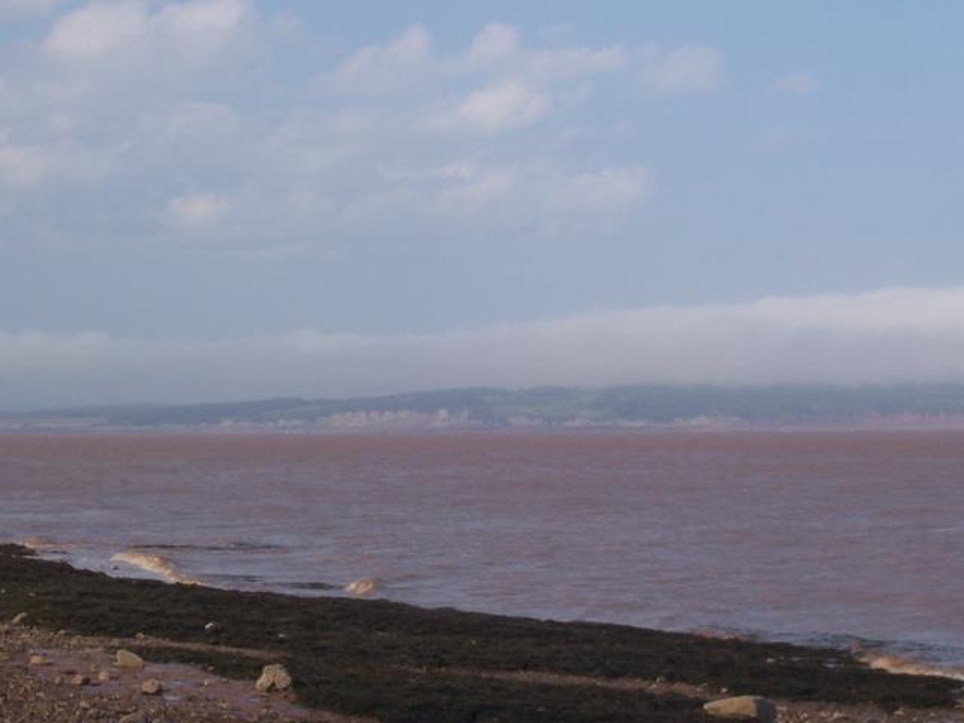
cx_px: 482
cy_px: 362
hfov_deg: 17.7
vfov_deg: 13.3
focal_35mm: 111
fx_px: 3091
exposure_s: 1/250
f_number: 9.5
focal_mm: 16.8
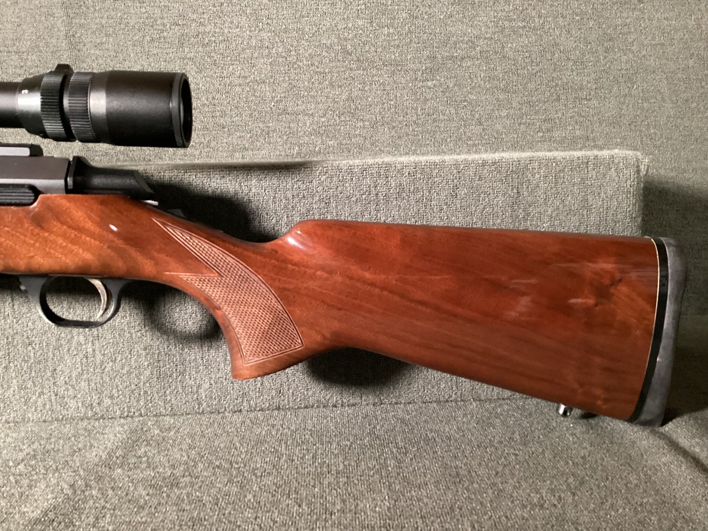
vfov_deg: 45.4
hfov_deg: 58.3
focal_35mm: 31
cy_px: 266
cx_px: 354
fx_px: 634
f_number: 2.4
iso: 640
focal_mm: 3.3
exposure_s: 1/24
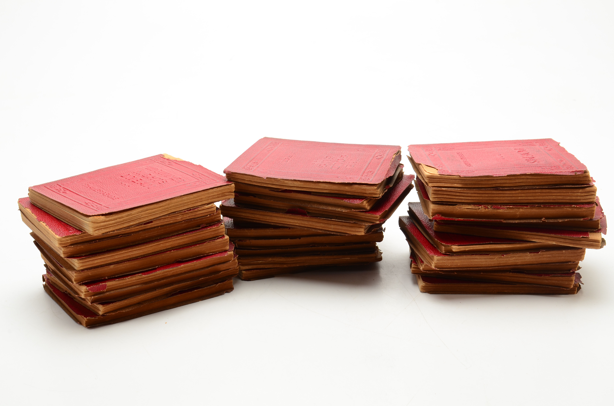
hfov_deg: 39.0
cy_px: 203
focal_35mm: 51
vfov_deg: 26.4
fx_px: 868
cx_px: 307
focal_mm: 34
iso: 100
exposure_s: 1/160
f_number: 18
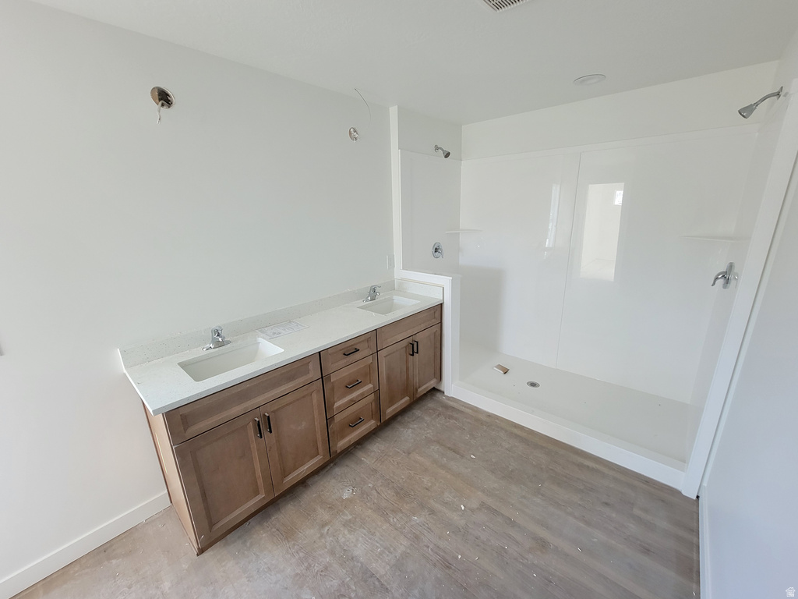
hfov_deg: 106.2
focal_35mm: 13
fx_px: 300
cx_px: 399
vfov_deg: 89.9
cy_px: 300
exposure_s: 1/60
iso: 160
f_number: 2.2
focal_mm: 2.2
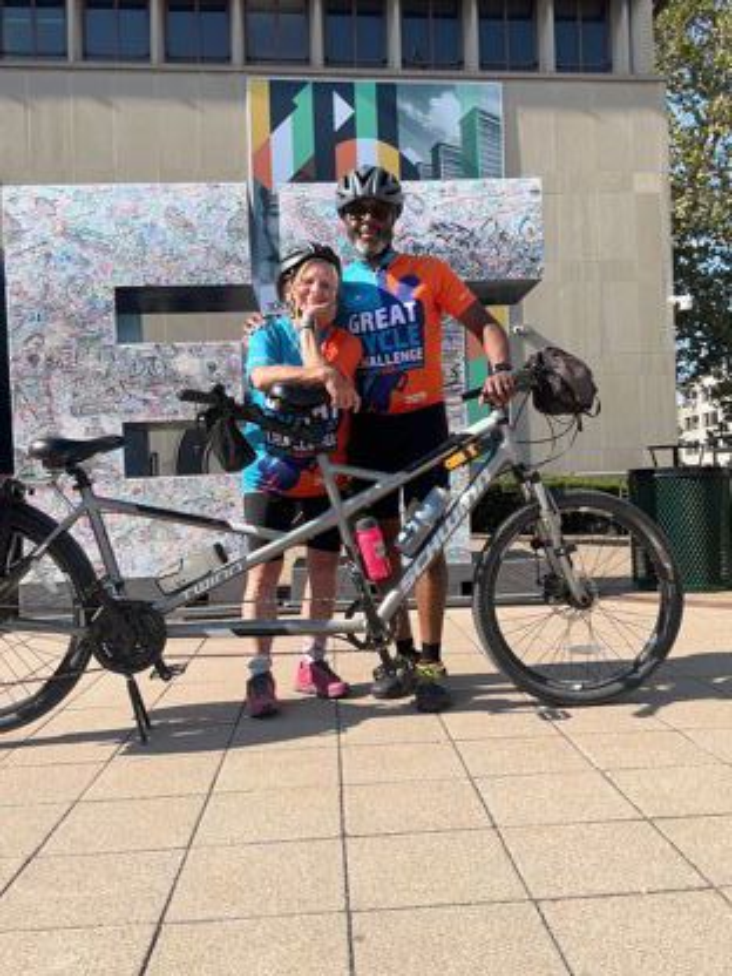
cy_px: 488
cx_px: 366
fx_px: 846
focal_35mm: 30
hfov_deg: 46.8
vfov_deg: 60.0
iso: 25
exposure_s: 1/1080
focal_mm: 2.69
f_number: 1.9
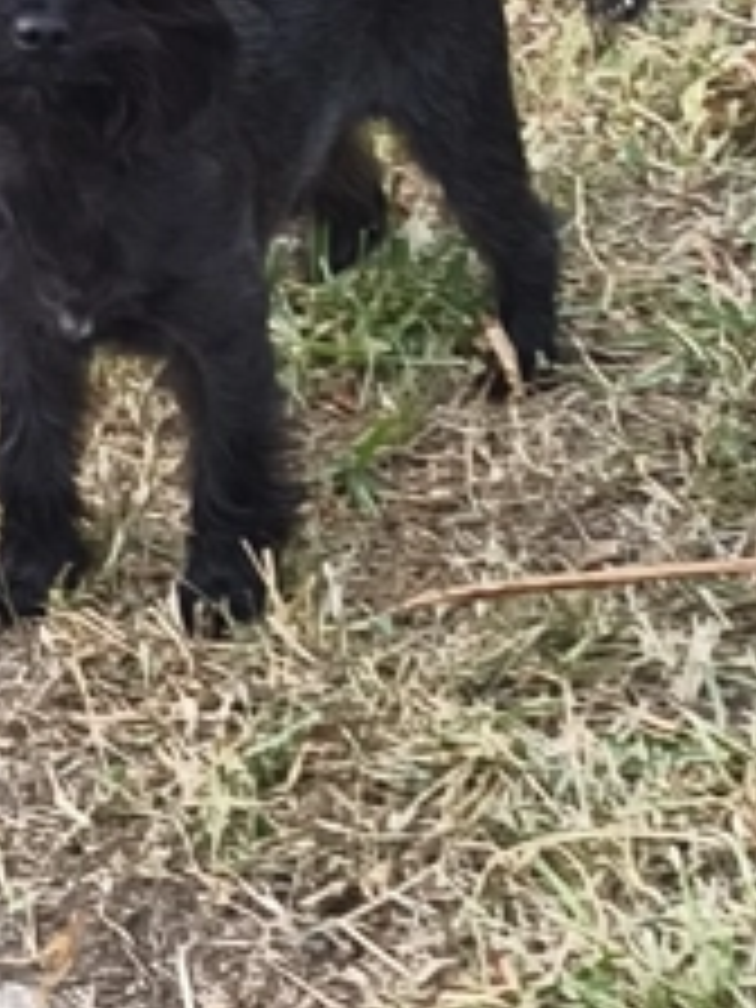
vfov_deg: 23.5
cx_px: 148
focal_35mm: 82
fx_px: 2388
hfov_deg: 17.8
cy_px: 230
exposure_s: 1/100
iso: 64
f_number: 1.65
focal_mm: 6.14
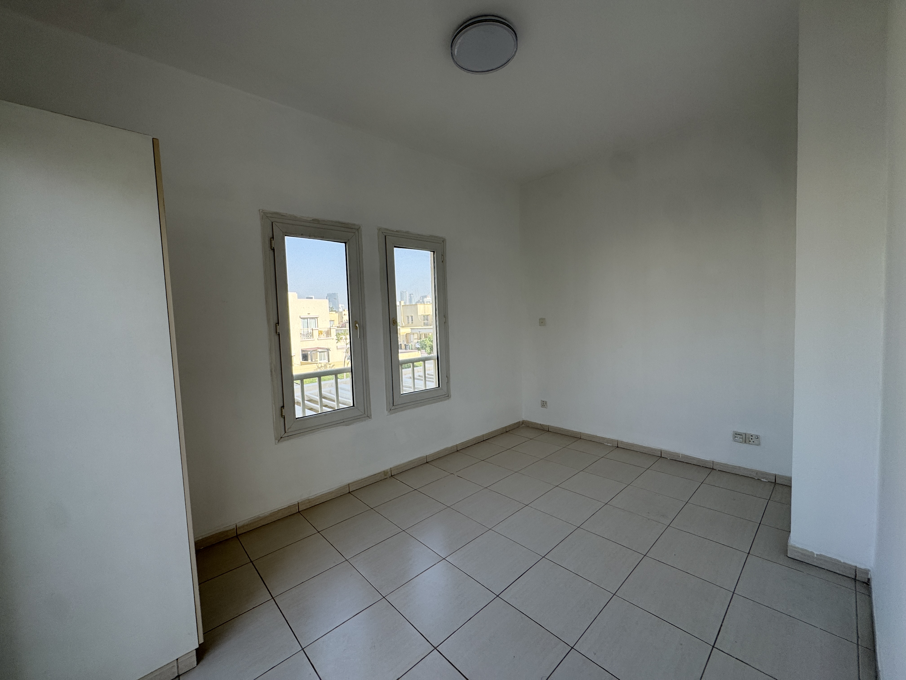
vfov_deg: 85.7
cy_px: 340
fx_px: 366
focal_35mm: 14
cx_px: 453
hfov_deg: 102.1
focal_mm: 2.22
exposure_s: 1/416
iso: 40
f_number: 2.2
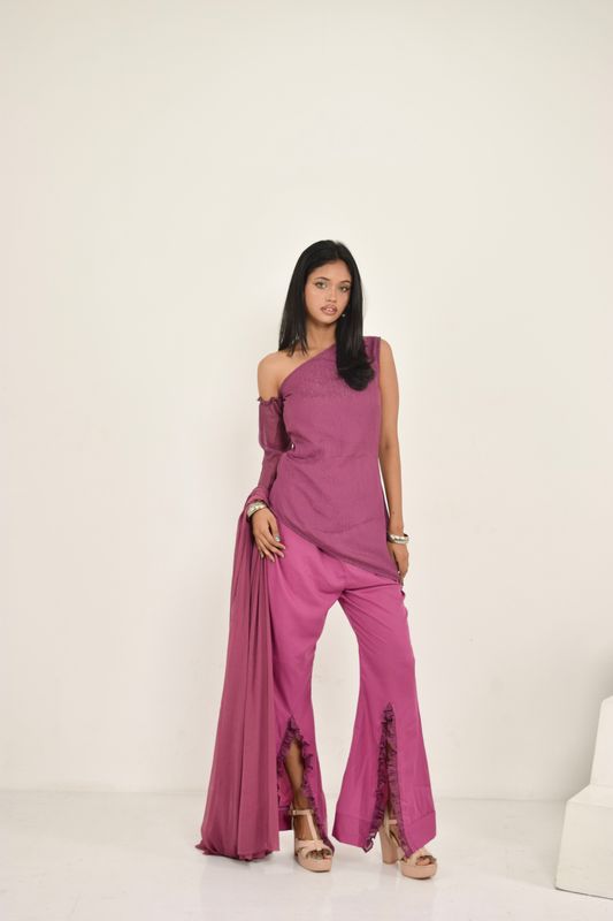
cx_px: 306
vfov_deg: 41.1
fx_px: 1226
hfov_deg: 28.1
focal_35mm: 48
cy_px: 460
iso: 400
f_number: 5.6
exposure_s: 1/200
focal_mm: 32
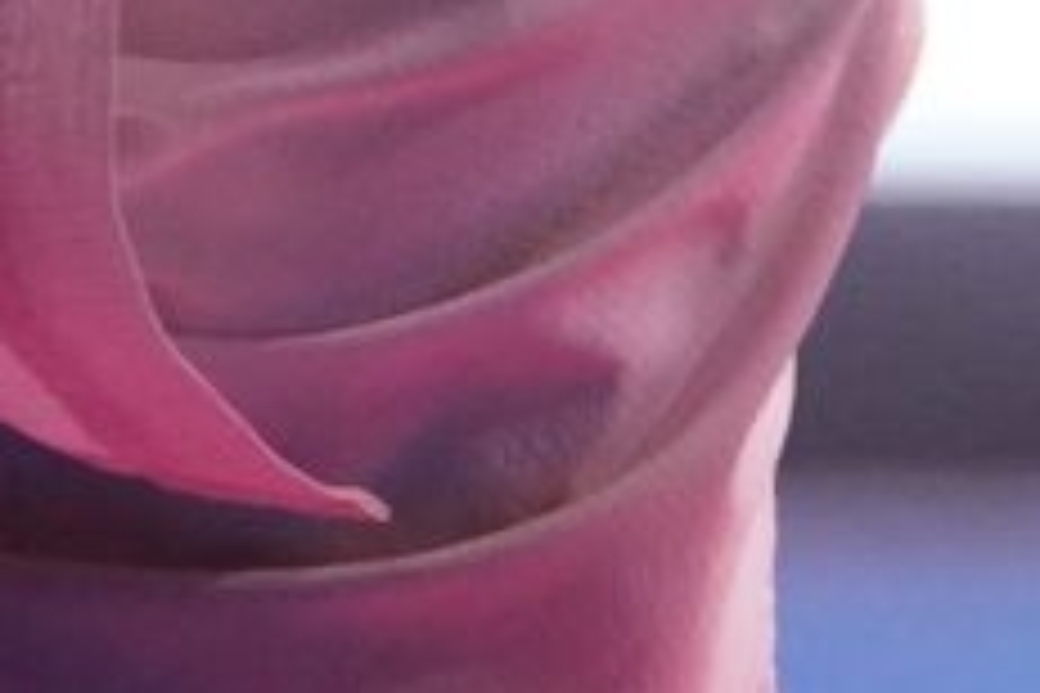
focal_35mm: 972
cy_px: -1521
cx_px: 2287
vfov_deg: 1.4
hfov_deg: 2.1
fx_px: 28078
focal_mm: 125
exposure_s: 1/1000
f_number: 2.8
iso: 6400
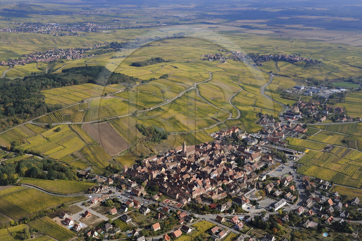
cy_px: 120
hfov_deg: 50.7
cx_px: 181
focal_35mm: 38
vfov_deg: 35.0
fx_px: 382
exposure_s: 1/640
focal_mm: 38
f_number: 7.1
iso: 200
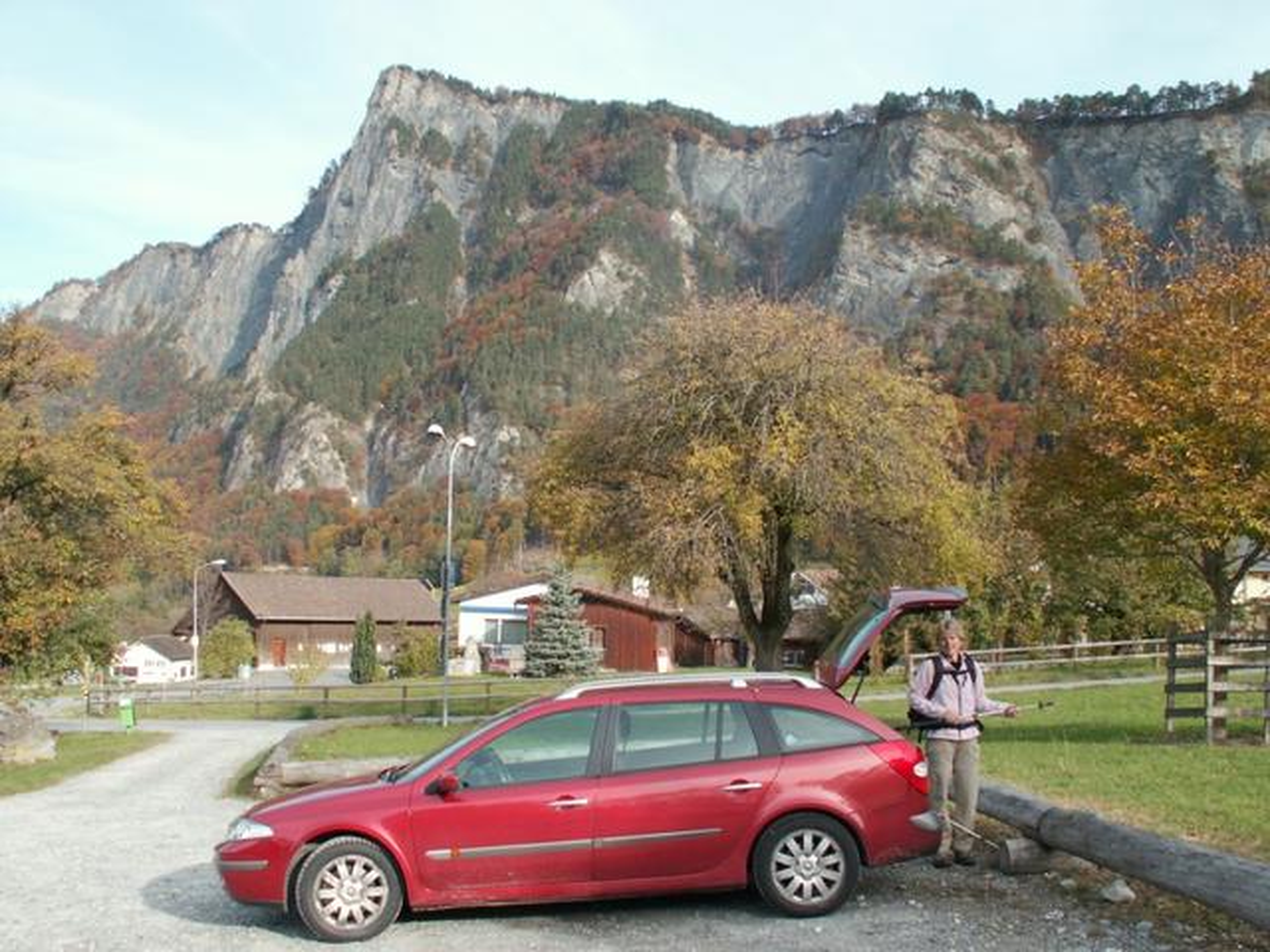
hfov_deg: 52.6
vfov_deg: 40.7
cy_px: 476
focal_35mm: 35
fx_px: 1284
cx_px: 635
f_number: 2.8
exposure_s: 1/320
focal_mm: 5.86
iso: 50
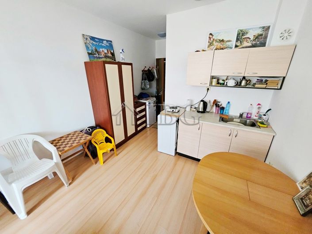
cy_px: 117
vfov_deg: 89.9
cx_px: 156
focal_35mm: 13
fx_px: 117
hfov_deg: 106.2
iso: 400
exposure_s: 1/50
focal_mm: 1.7
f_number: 2.2
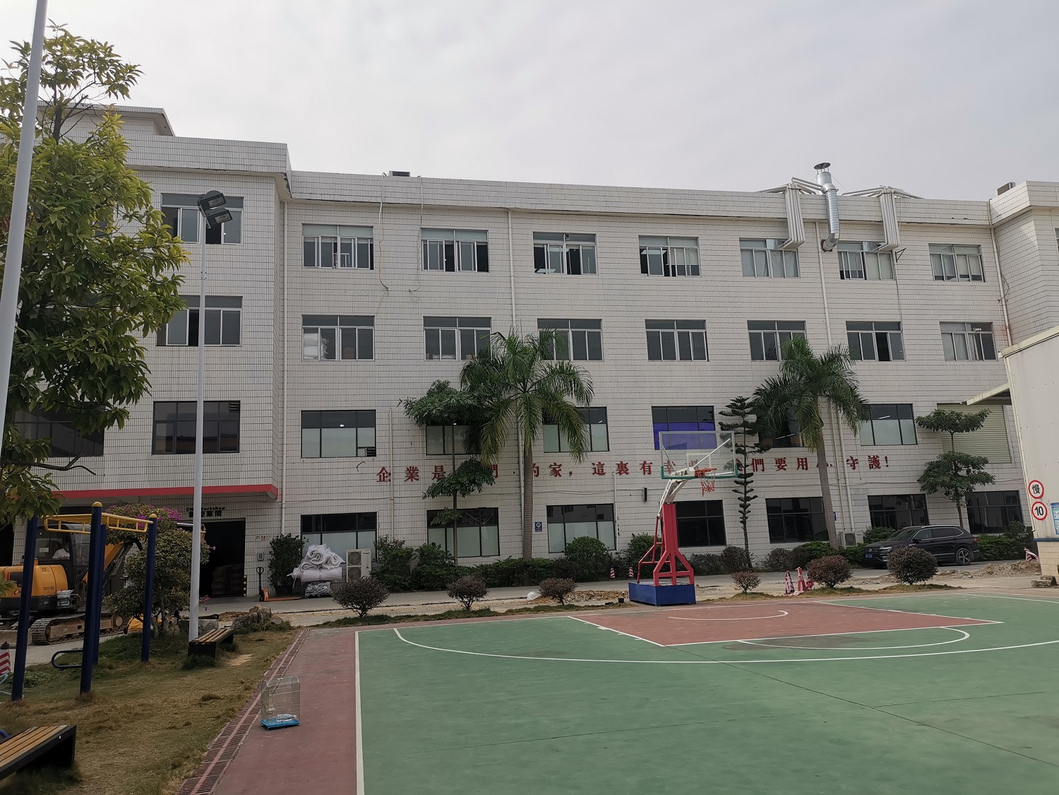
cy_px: 398
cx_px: 530
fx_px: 826
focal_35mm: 27
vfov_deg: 51.4
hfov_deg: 65.3
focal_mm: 5.58
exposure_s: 1/2141
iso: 50
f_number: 1.8
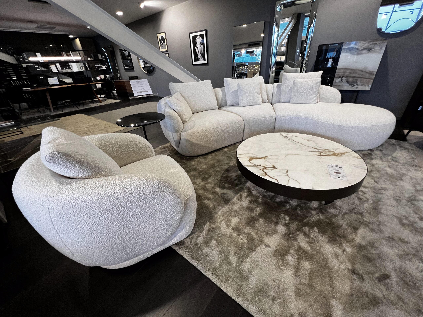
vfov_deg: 89.9
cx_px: 212
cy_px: 158
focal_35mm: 13
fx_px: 159
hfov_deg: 106.2
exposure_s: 1/100
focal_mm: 1.57
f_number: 1.8
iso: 250
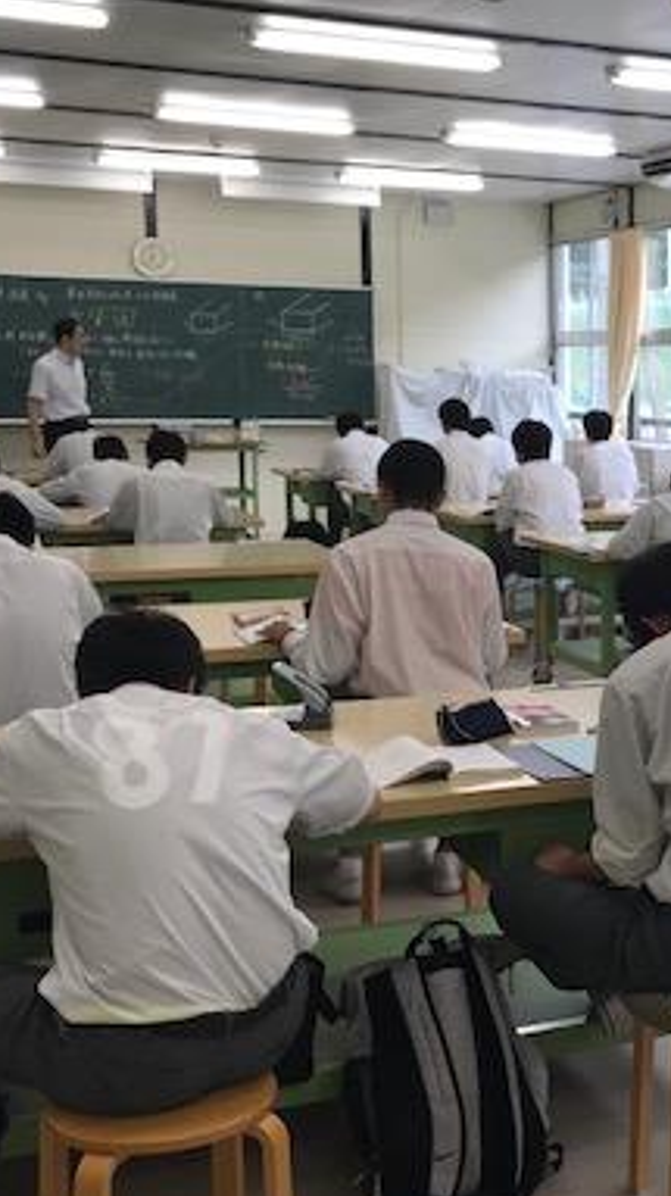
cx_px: 758
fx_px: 1616
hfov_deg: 22.0
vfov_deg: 40.6
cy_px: 640
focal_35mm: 51
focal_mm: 3.99
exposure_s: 1/144
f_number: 1.8
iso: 20
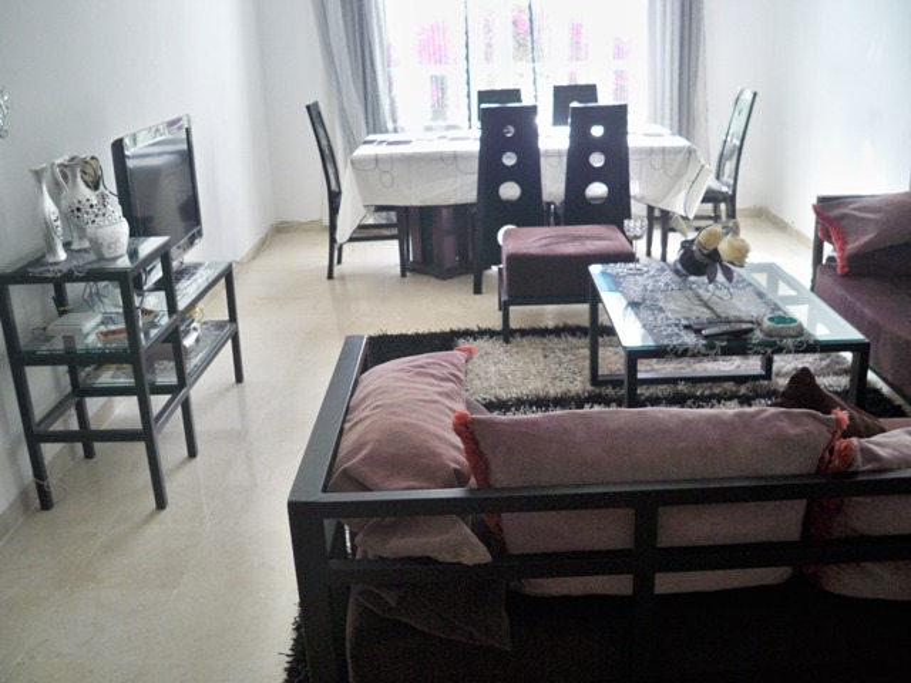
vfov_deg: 40.7
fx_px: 921
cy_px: 342
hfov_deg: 52.6
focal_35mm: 35
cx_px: 456
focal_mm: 6.3
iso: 250
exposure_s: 1/60
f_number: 3.1
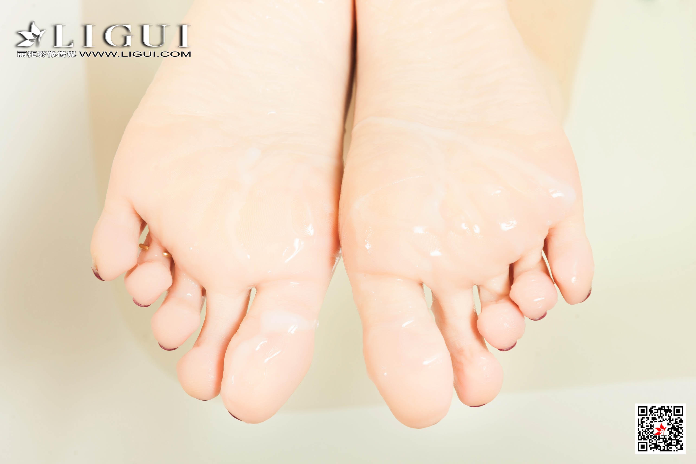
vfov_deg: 24.6
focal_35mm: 55
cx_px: 348
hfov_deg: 36.2
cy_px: 232
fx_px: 1063
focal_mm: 55
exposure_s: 1/125
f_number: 9
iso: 200
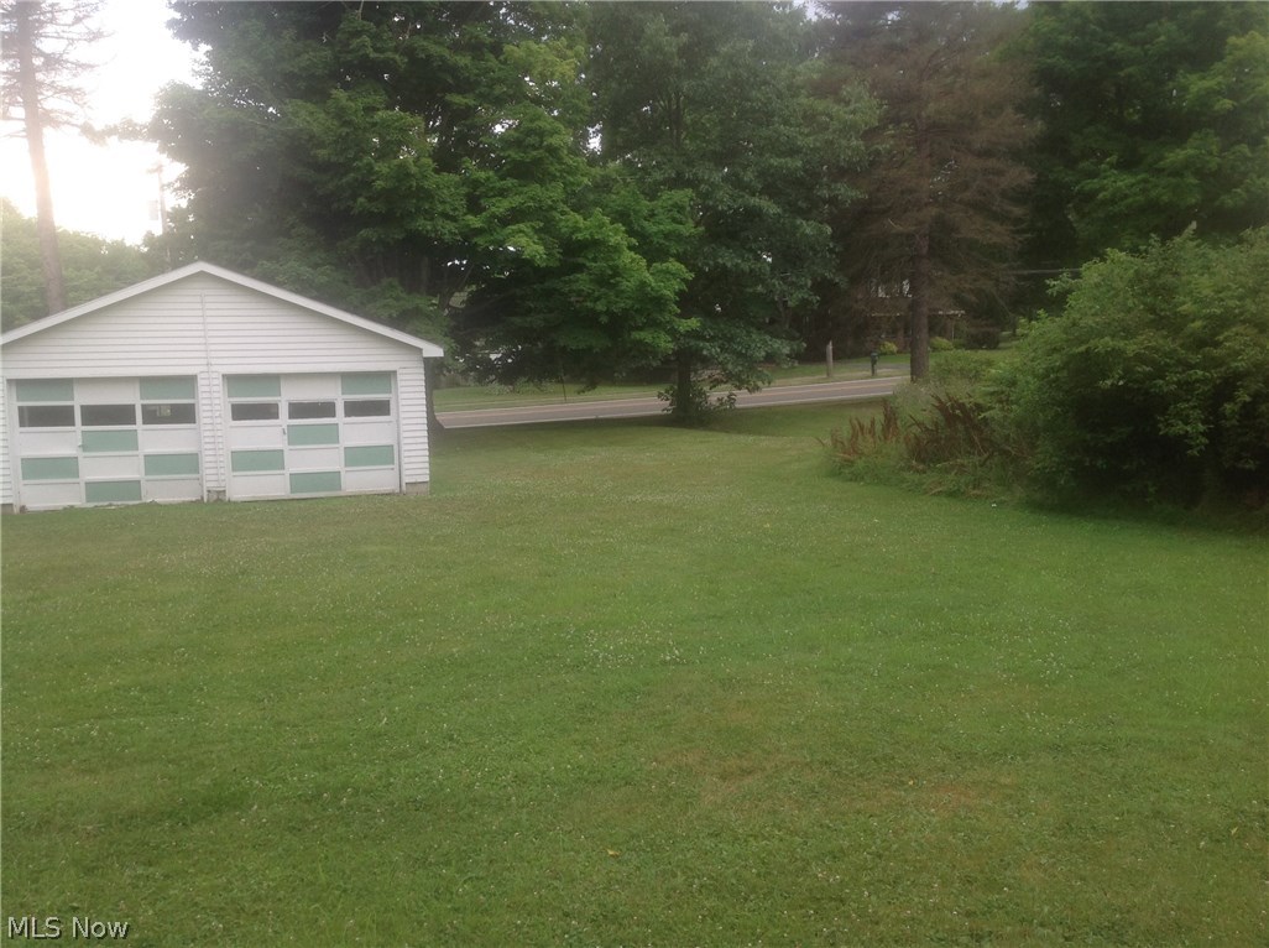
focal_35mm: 35
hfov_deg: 52.7
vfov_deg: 40.6
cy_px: 474
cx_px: 634
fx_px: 1281
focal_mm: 4.28
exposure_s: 1/120
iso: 50
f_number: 2.4
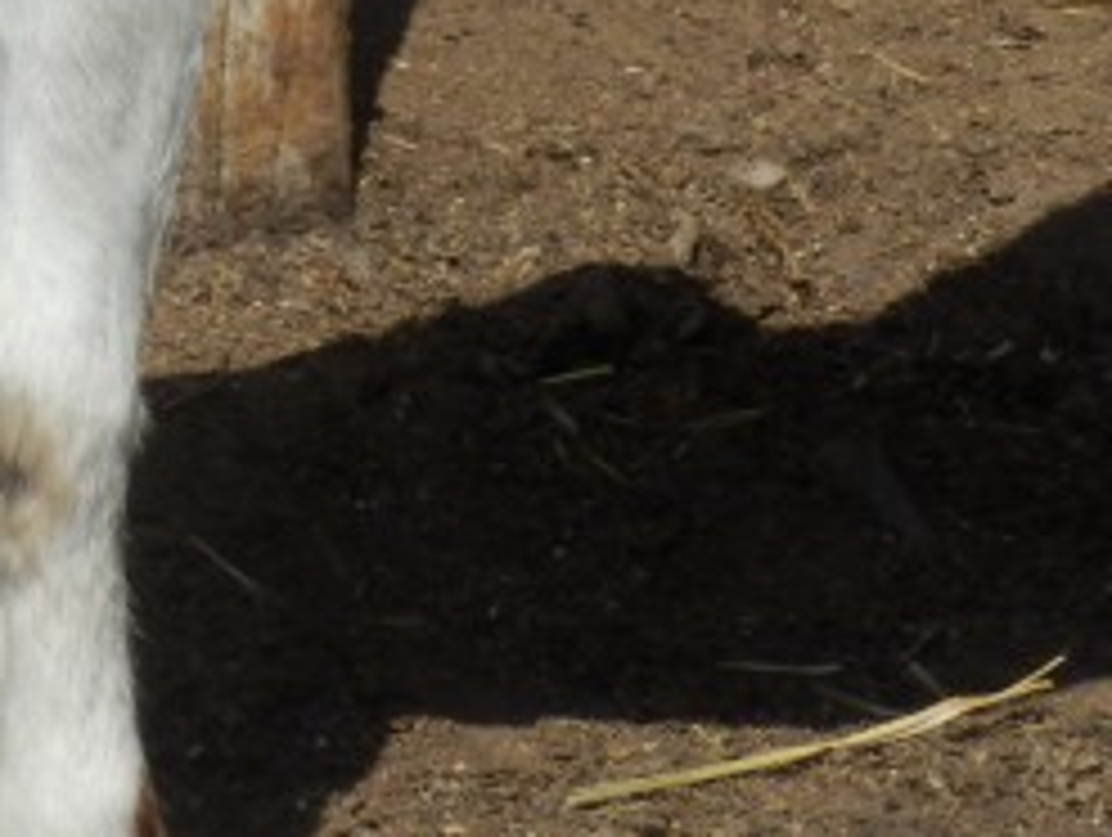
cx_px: 32
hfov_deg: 5.5
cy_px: -490
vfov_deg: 4.1
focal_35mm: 359
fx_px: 11549
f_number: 5.5
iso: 80
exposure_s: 1/640
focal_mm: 19.6
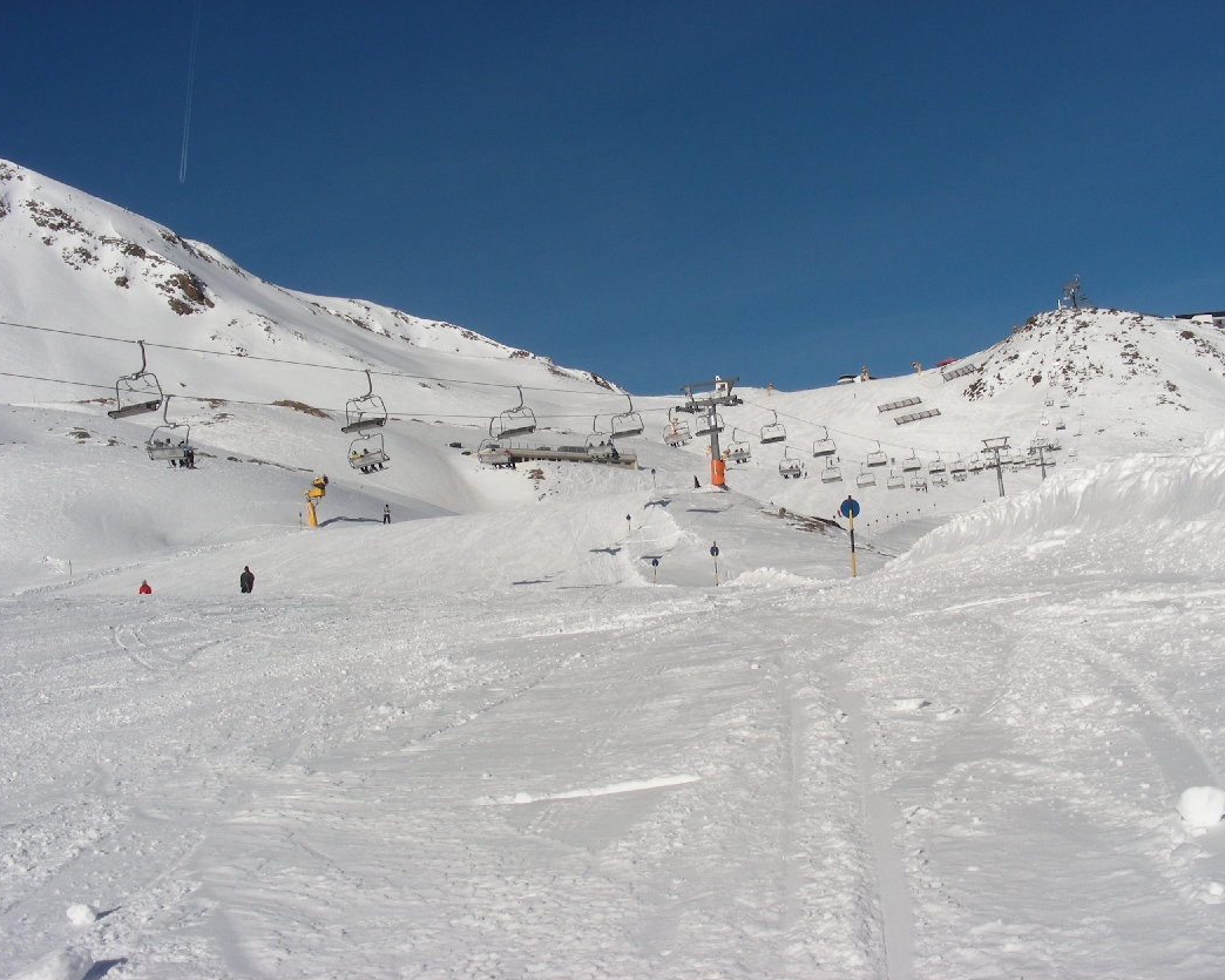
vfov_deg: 37.3
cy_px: 491
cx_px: 650
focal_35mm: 40
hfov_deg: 45.8
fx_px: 1450
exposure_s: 1/512
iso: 50
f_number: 6.8
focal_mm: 6.3
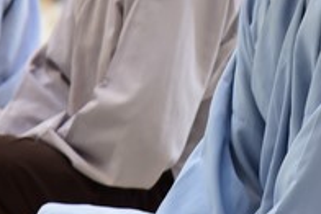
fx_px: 3542
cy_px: -41
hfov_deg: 5.2
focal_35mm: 397
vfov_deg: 3.5
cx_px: 252
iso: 1600
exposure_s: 1/50
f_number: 5
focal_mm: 120
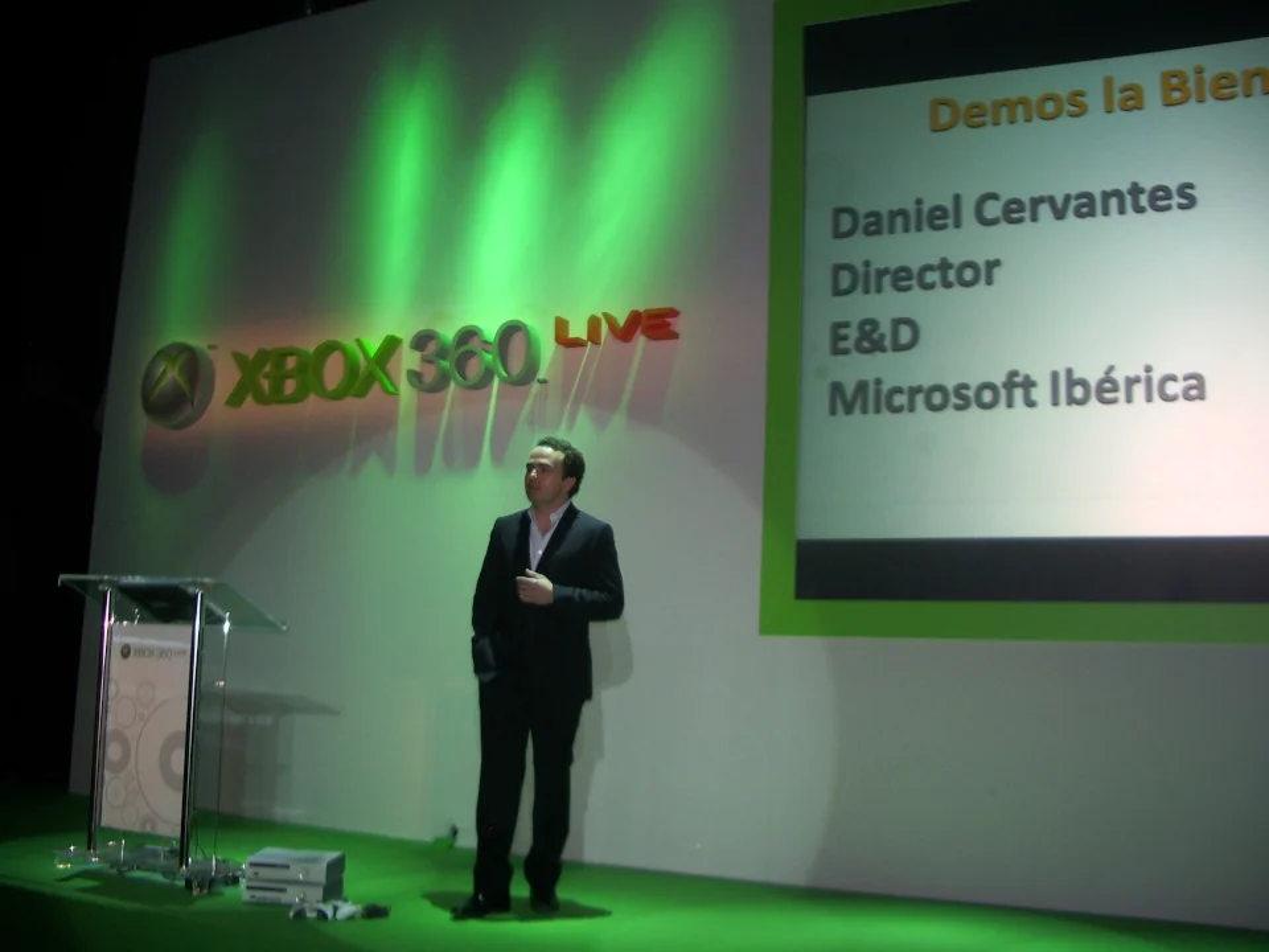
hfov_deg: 52.6
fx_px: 1283
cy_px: 476
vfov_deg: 40.7
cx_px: 634
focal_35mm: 35
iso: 100
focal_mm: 5.8
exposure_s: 1/40
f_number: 2.6
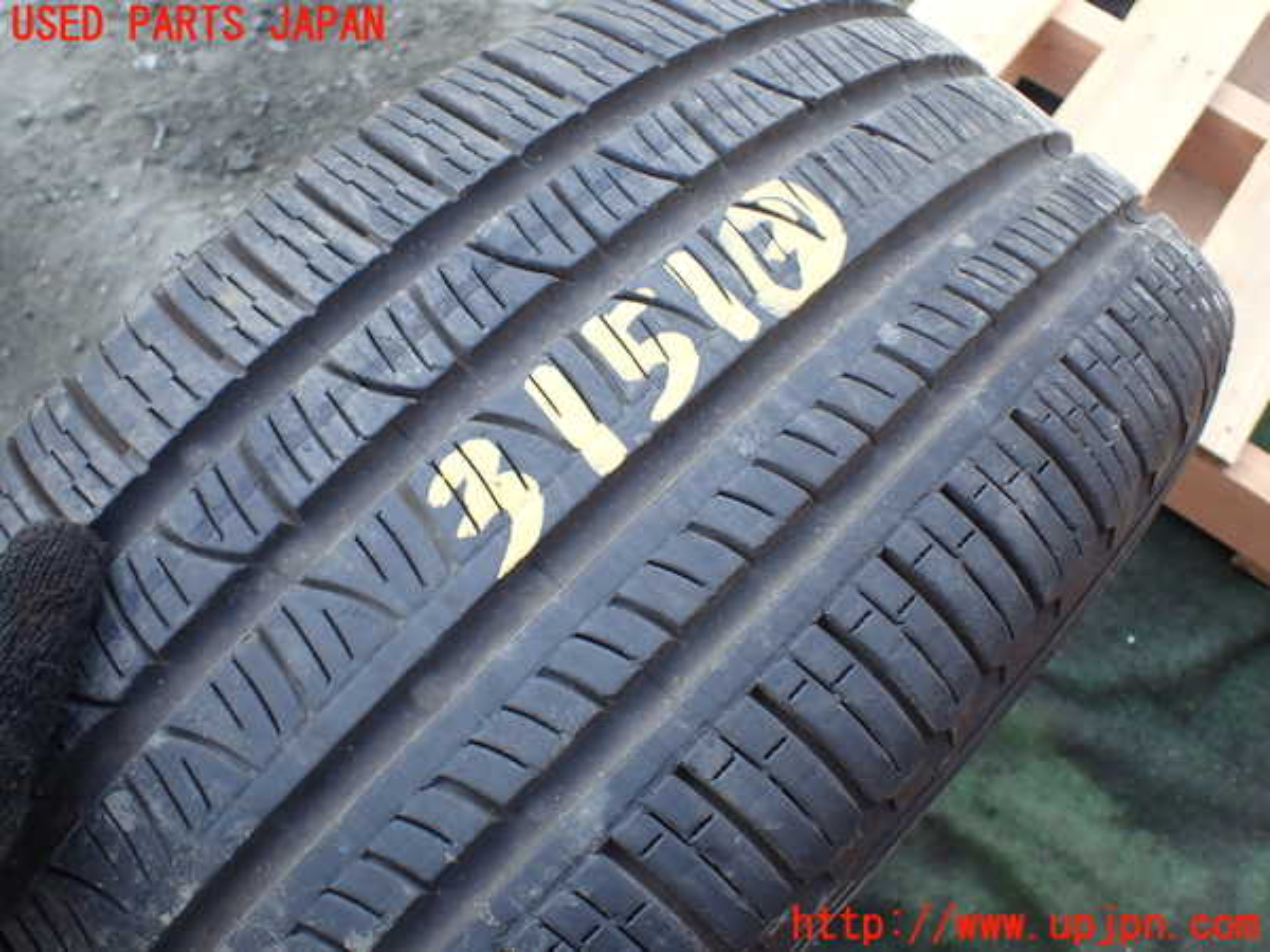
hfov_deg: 60.0
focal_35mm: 30
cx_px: 635
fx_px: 1101
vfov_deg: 46.8
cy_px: 476
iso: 100
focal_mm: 5.4
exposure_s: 1/125
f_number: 2.3
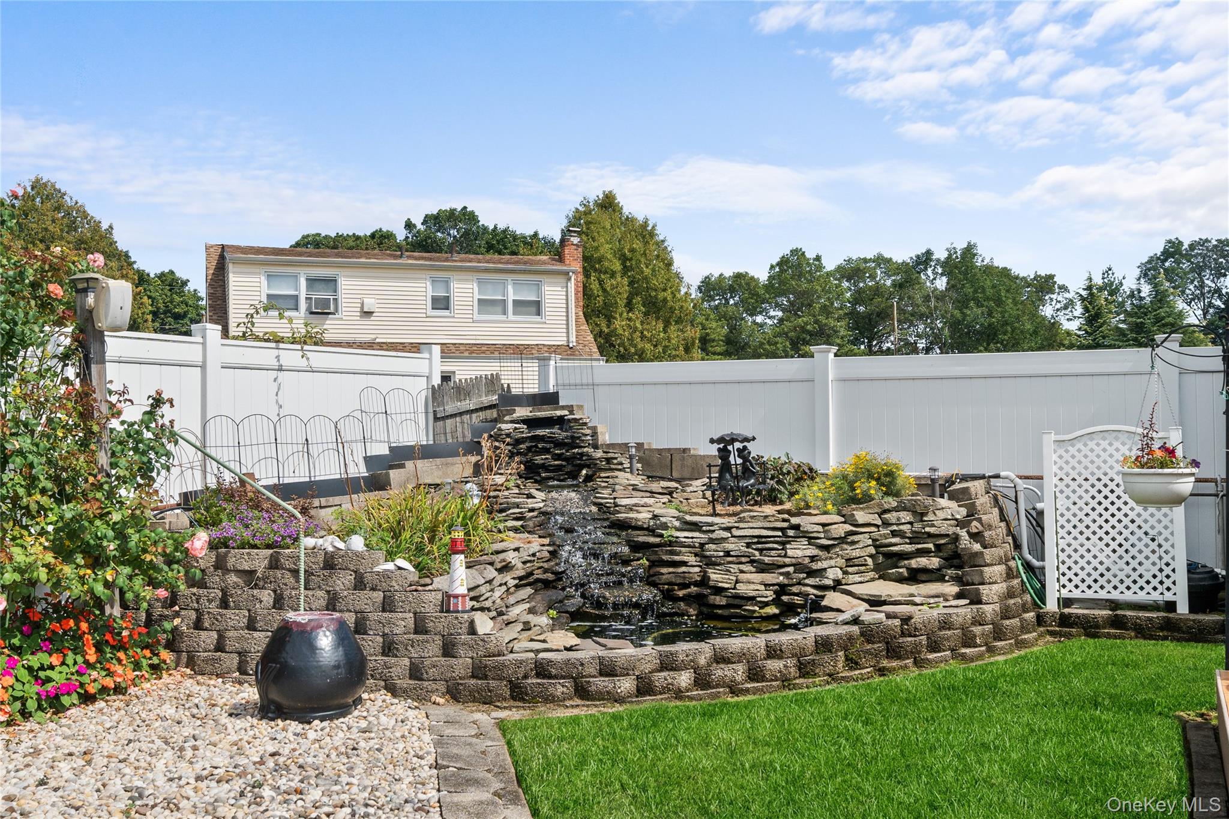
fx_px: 1126
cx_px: 614
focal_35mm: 33
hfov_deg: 57.2
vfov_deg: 40.0
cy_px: 410
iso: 320
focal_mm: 22
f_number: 9
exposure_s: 1/1000
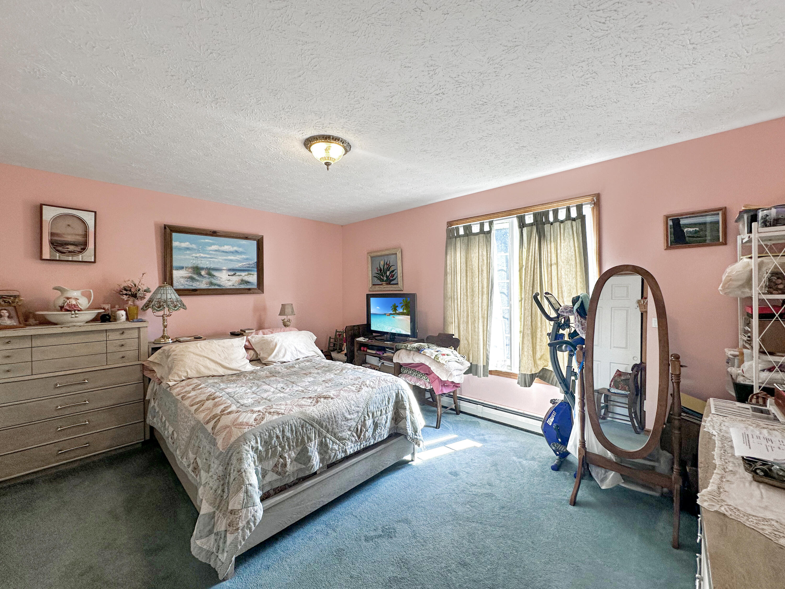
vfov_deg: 85.7
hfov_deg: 102.1
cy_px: 294
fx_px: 317
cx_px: 392
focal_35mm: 14
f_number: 2.2
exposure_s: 1/120
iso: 100
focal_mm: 2.22
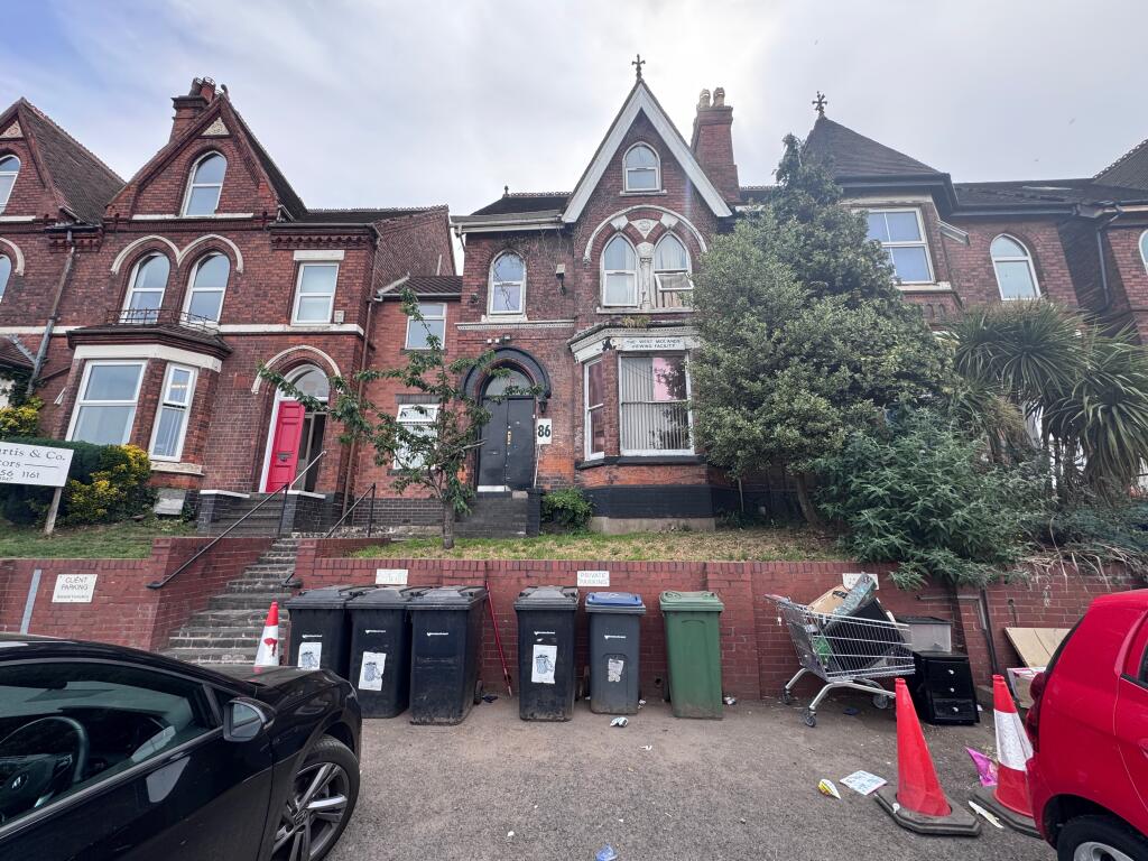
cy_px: 430
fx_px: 464
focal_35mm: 14
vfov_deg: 85.7
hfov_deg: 102.1
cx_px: 574
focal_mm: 2.22
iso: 40
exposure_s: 1/366
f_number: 2.2
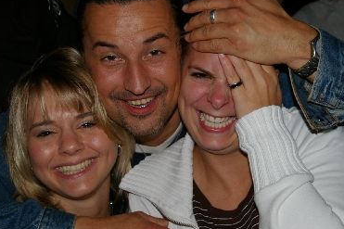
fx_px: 630
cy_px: 107
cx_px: 214
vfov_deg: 20.6
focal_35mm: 66
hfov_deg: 30.4
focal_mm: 24
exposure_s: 1/45
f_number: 4
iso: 200
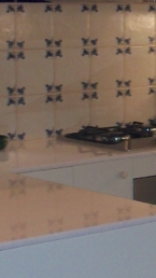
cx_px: 193
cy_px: 90
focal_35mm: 133
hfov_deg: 9.0
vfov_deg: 16.1
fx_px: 979
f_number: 3
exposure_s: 1/30
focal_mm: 6.3
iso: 100
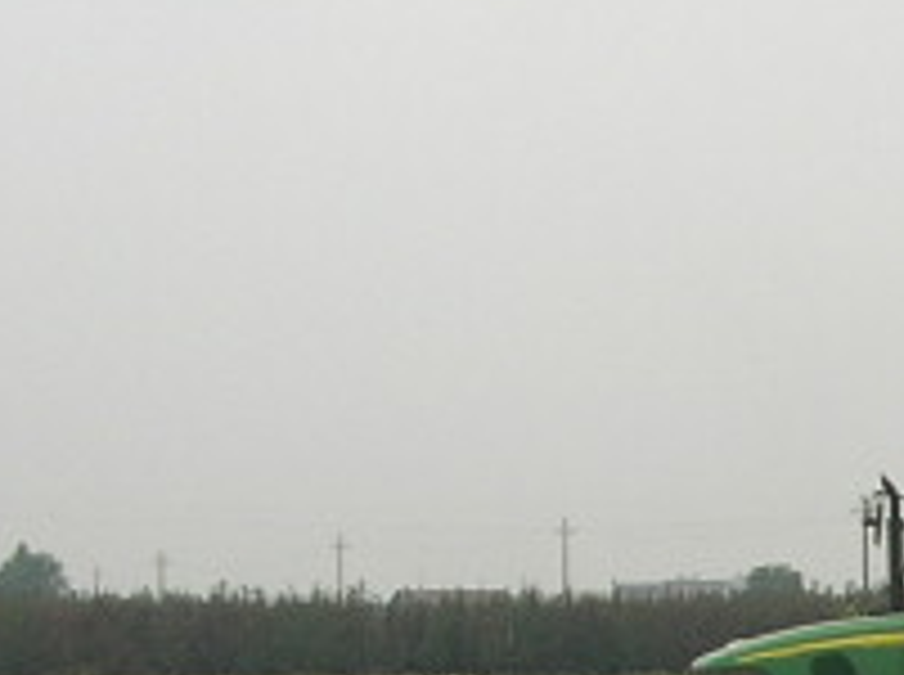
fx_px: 5057
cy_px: 729
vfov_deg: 7.6
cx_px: 1462
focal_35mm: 194
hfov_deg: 9.8
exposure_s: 1/170
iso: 64
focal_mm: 7.8
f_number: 4.8
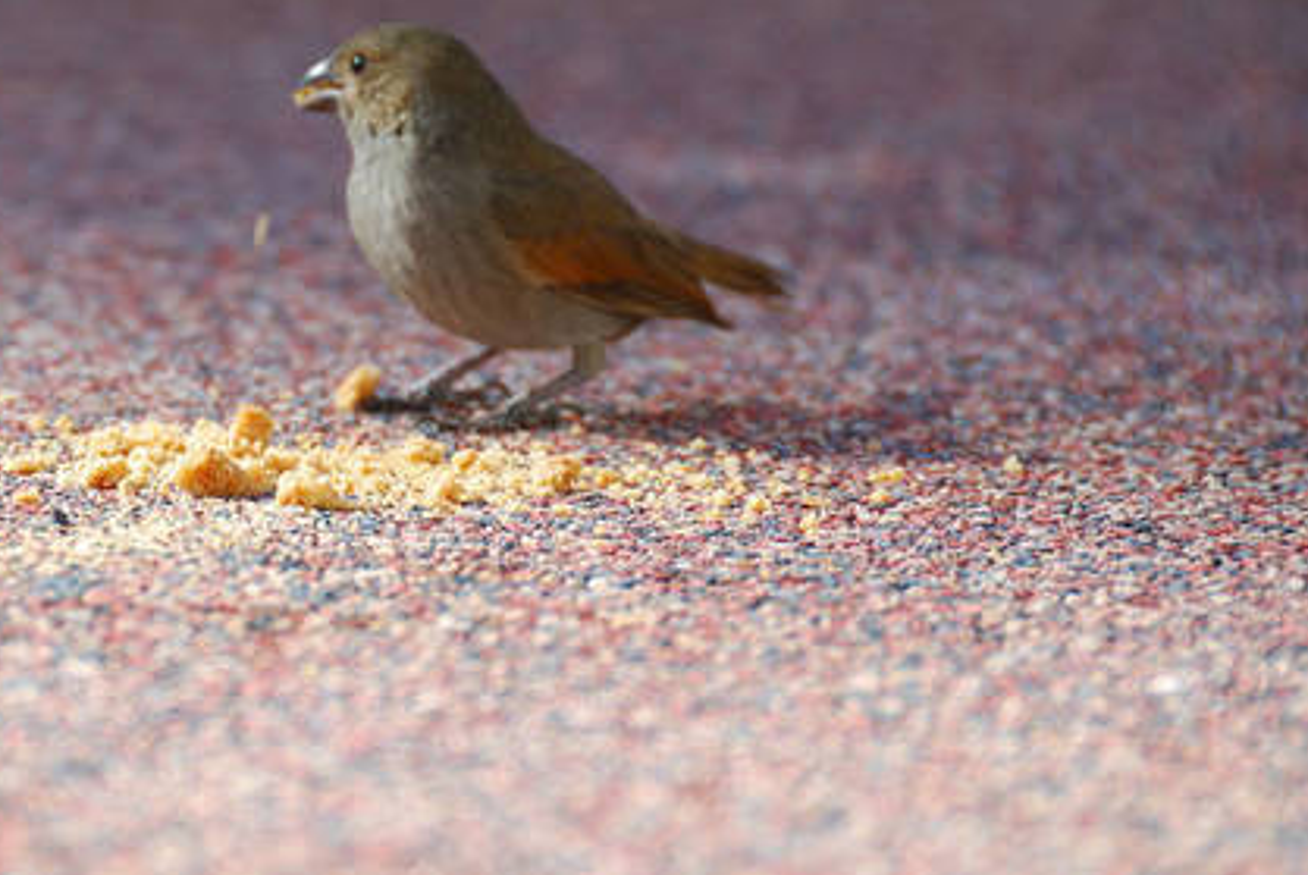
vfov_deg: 2.7
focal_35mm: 504
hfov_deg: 4.1
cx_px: 298
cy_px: 427
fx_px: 18331
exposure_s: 1/160
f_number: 6.3
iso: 100
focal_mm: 200
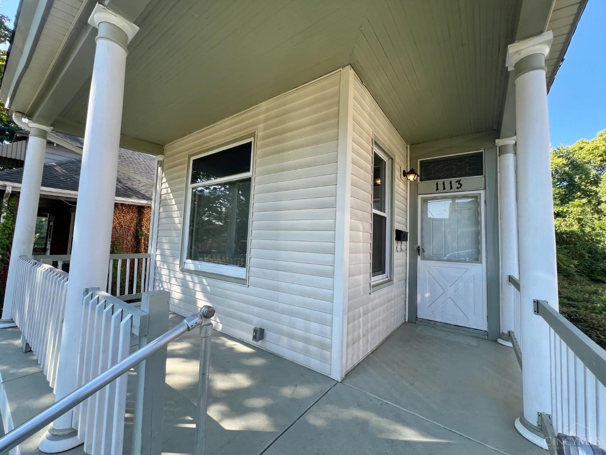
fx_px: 228
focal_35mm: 13
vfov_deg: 89.9
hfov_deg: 106.2
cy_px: 228
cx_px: 303
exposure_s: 1/391
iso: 32
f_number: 1.8
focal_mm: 1.57
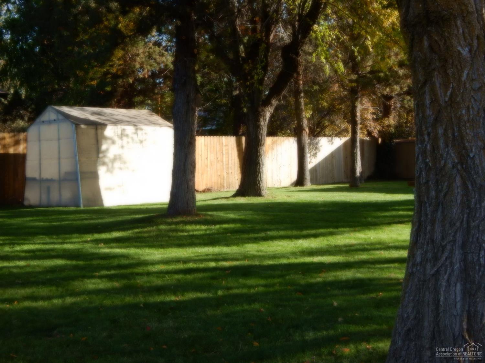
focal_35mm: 54
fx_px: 756
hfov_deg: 35.6
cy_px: 182
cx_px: 242
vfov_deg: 27.0
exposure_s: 1/400
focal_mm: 9.7
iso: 125
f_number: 3.8
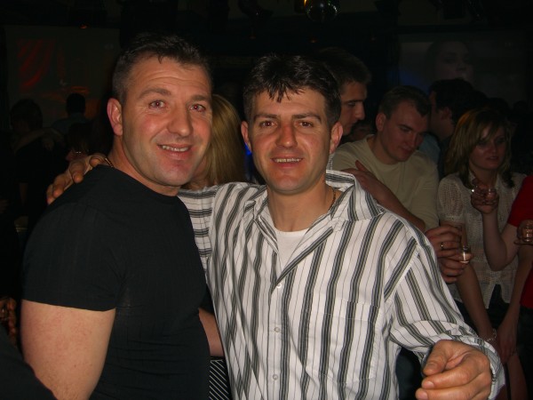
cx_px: 266
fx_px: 585
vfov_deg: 37.7
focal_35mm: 38
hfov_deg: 49.0
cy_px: 200
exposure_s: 1/60
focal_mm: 7.9
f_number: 2.8
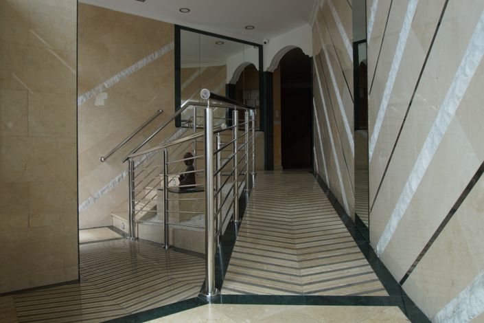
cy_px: 162
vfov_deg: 50.4
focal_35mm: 26
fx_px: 343
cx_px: 242
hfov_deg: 70.4
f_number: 4
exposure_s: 1/160
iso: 125
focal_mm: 17
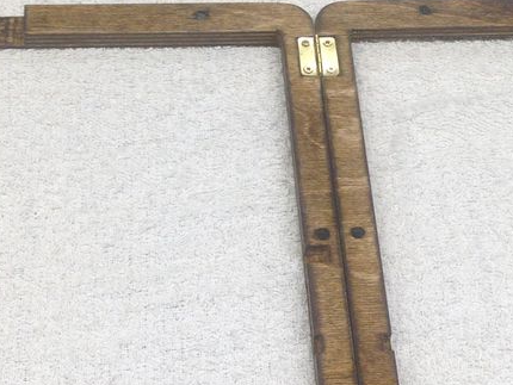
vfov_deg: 16.0
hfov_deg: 21.3
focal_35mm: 92
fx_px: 1364
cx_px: 282
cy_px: 266
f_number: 2.4
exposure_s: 1/60
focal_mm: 4.13
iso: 50
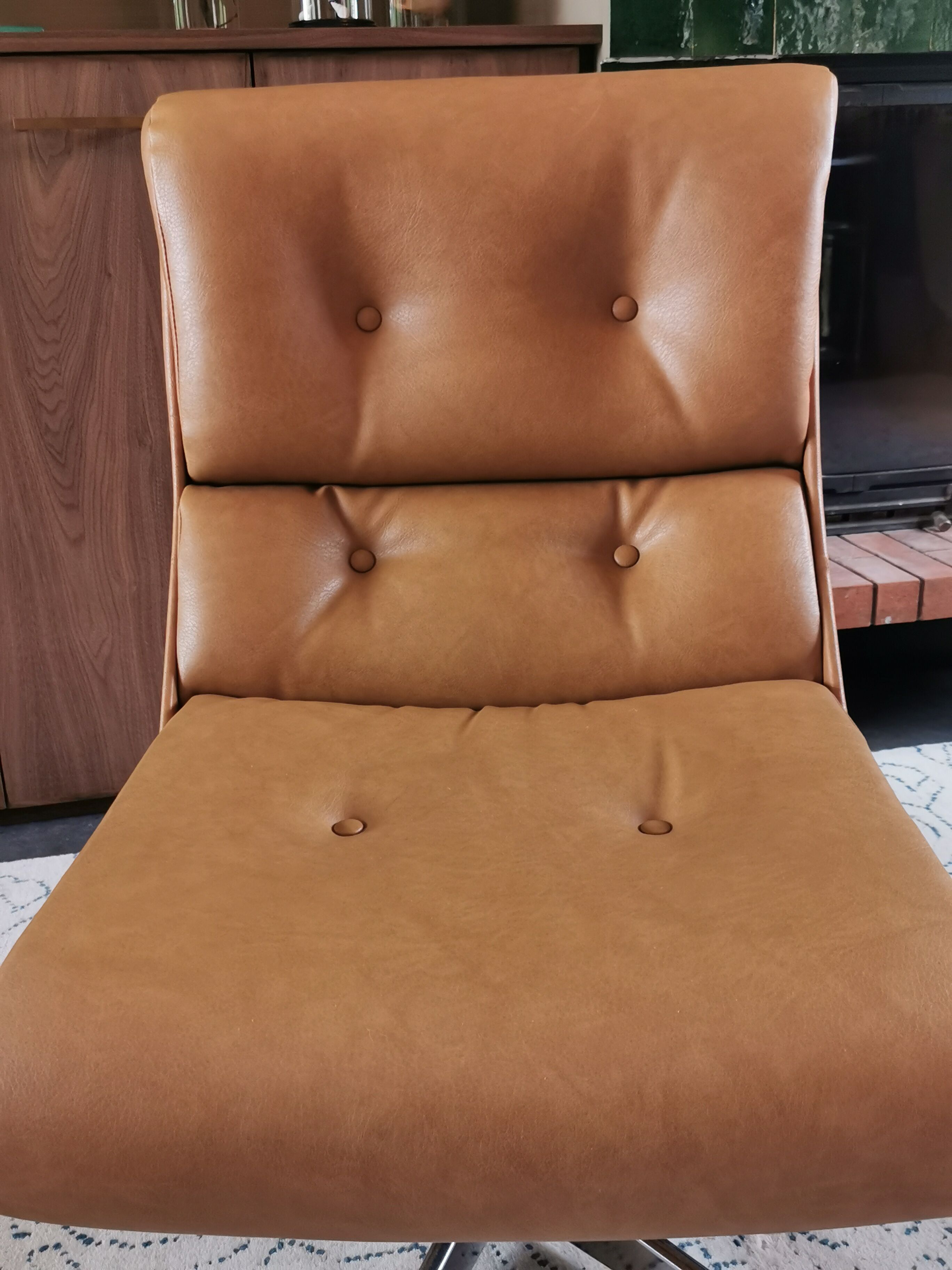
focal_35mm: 37
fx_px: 1357
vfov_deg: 50.1
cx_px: 476
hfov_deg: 38.7
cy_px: 635
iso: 160
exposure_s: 1/100
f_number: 1.6
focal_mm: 5.56
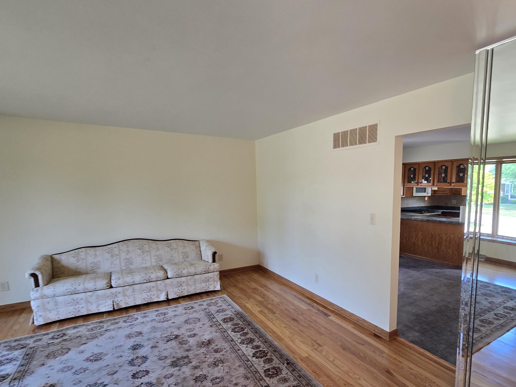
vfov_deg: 71.2
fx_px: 268
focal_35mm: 18
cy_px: 223
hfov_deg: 85.3
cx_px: 335
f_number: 2.2
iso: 64
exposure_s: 1/60
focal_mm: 2.2
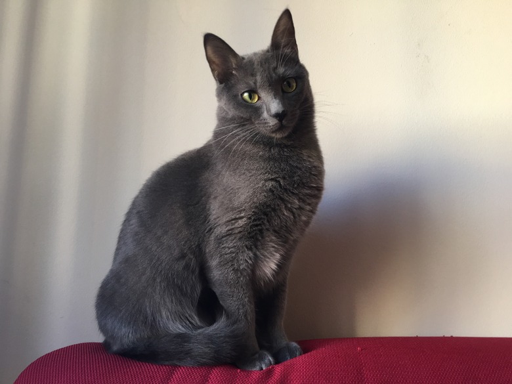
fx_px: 429
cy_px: 192
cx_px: 256
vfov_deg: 48.2
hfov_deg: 61.7
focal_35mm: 29
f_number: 2.2
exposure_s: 1/33
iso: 100
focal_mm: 4.15
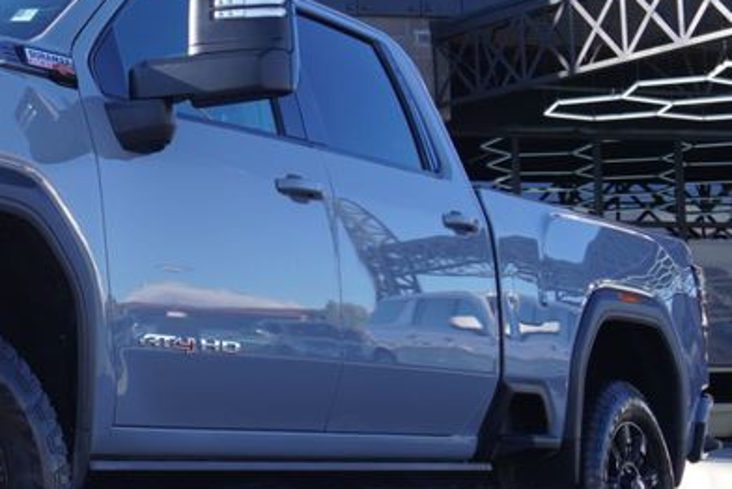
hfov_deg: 20.6
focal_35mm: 94
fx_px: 1913
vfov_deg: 14.5
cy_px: 105
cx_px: -75
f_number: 6.3
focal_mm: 24
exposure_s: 1/125
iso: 100
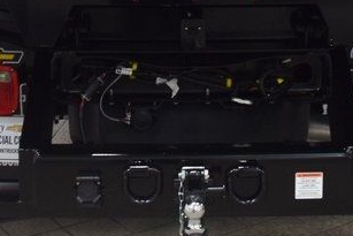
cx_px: 200
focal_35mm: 90
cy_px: -111
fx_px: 883
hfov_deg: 22.6
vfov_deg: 14.3
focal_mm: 18
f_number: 4.5
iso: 1600
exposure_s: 1/60
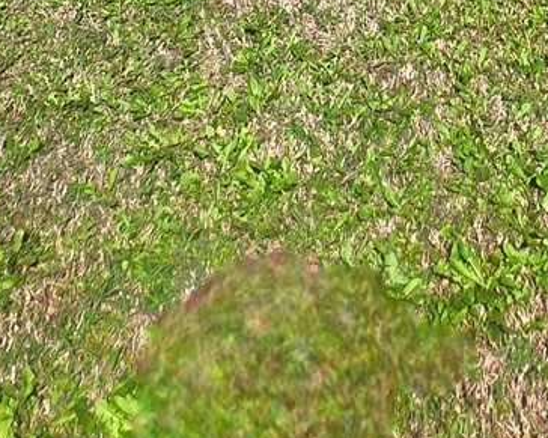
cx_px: 440
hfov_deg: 27.7
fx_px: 1086
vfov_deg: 14.8
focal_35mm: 67
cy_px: -602
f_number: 1.9
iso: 40
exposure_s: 1/1111
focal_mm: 2.2
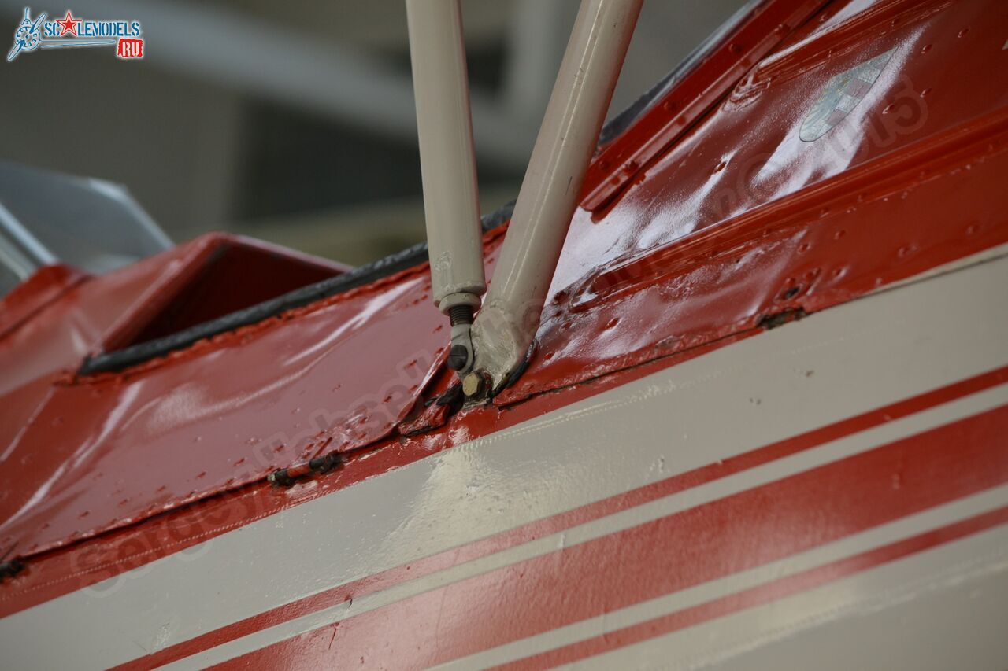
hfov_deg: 10.5
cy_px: 336
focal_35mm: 195
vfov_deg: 7.0
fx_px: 5459
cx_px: 504
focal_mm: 130
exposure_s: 1/125
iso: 280
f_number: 5.6
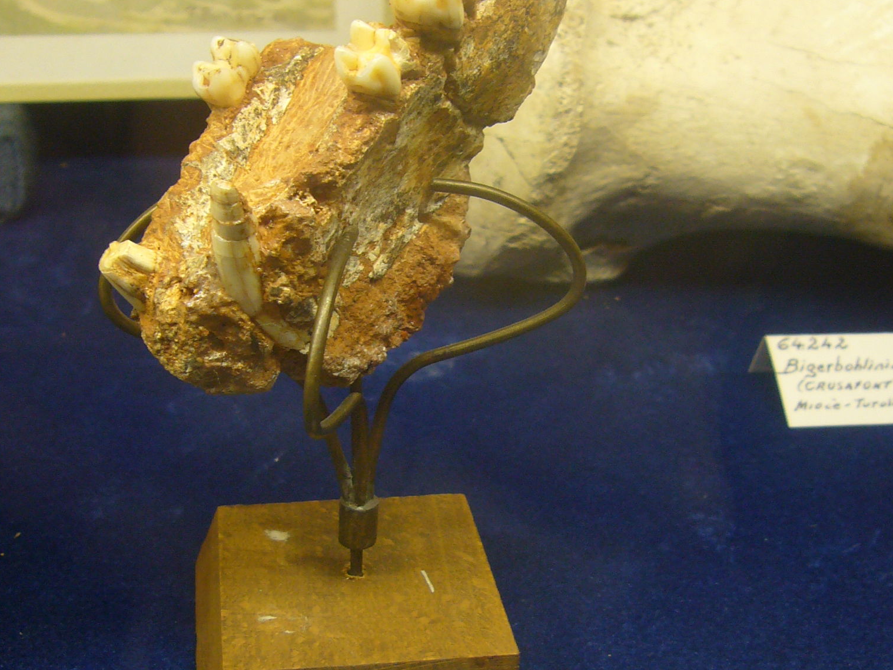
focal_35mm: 54
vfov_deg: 27.0
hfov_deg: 35.5
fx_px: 1393
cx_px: 444
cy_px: 406
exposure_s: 1/25
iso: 100
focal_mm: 4.7
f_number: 2.8
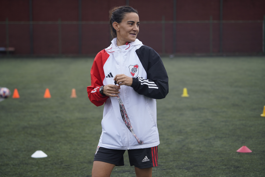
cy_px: 88
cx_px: 132
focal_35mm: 103
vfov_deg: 13.3
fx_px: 758
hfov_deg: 19.8
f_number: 4
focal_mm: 103
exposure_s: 1/160
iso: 125
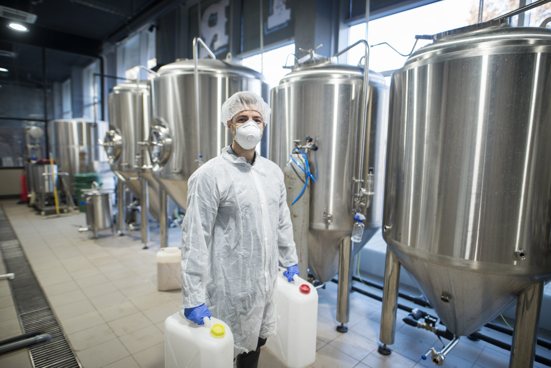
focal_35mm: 20
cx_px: 276
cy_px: 184
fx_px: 306
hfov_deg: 84.0
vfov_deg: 62.0
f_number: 1.6
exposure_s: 1/400
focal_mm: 20
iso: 500
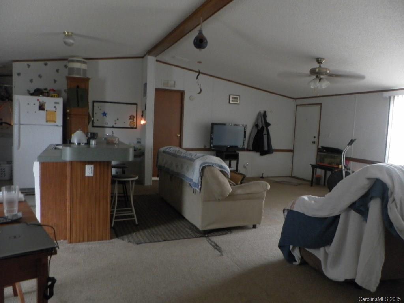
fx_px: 303
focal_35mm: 26
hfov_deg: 67.3
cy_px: 152
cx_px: 202
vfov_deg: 53.1
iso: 400
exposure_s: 1/8
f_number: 2.8
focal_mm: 4.6
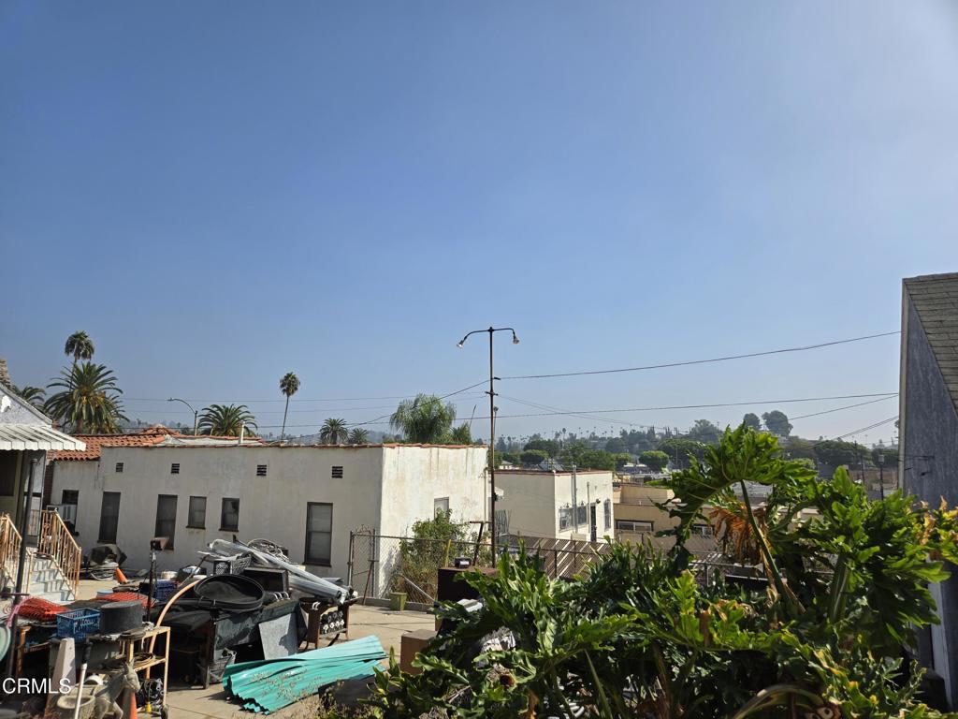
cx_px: 479
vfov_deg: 58.9
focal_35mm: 23
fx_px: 637
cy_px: 360
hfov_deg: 73.9
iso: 25
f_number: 1.8
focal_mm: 5.4
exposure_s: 1/2851
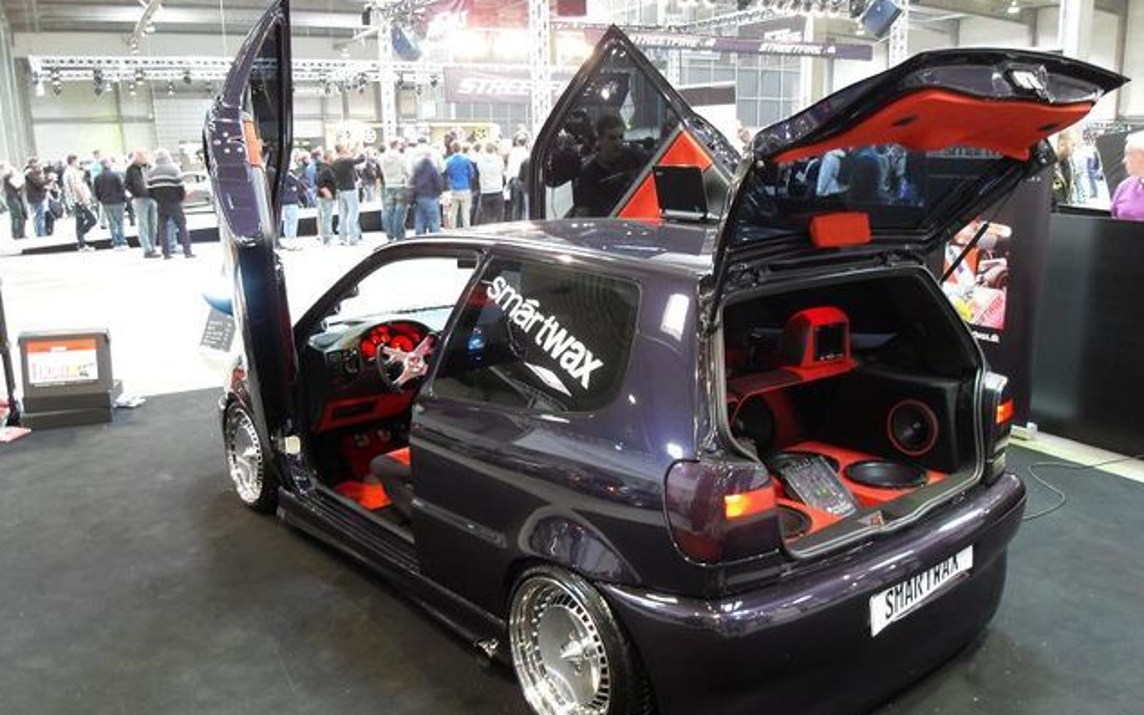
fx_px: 936
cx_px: 569
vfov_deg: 41.8
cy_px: 408
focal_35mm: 30
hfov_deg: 62.9
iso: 200
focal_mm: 6
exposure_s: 1/6
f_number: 2.8
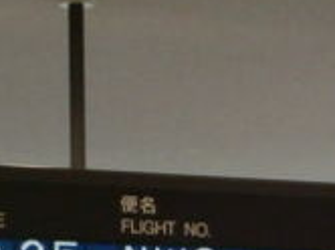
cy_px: 221
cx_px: 266
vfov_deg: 4.1
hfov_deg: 5.4
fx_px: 3518
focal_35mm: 364
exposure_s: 1/25
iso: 400
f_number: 5.2
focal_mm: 16.5
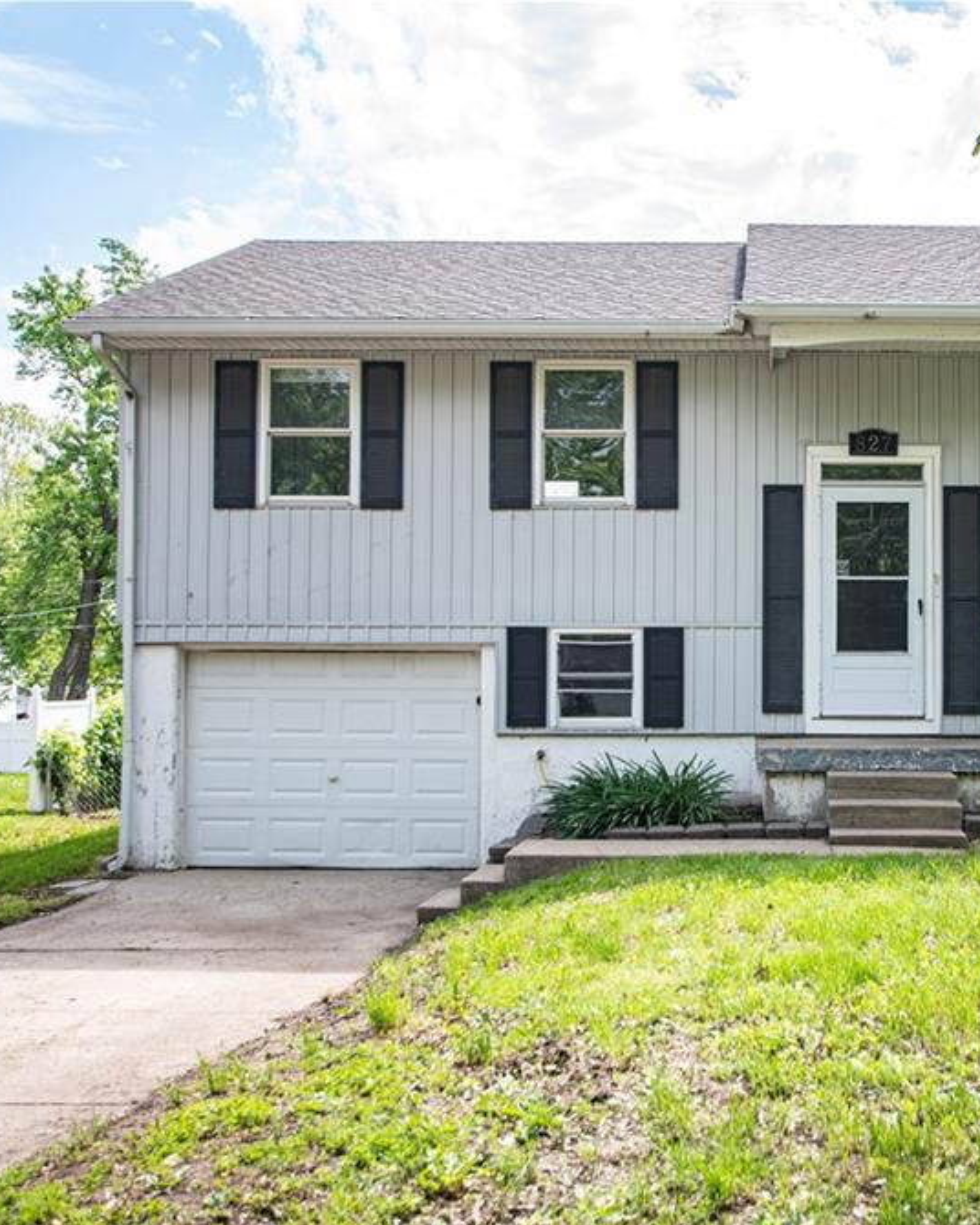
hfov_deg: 34.0
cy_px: 621
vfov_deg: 42.9
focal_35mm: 43
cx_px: 766
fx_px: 1559
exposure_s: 1/400
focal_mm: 20
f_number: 3.5
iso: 100
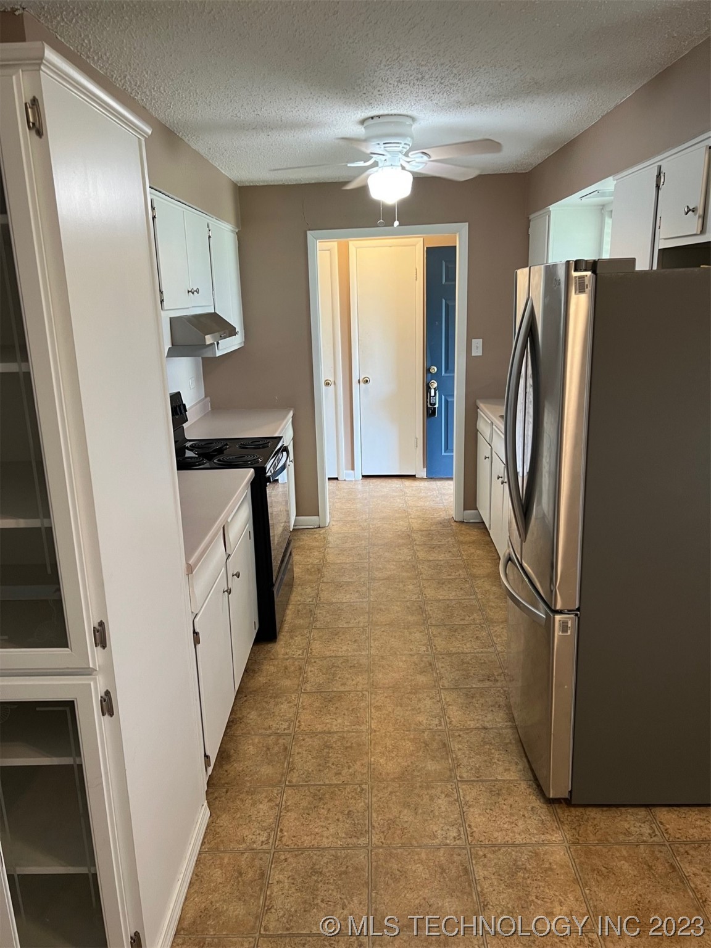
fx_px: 712
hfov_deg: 53.1
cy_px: 474
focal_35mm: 26
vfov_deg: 67.3
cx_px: 356
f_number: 1.5
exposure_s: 1/60
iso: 100
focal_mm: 5.7
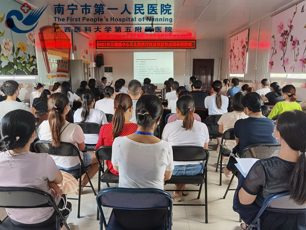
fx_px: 239
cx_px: 153
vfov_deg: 51.4
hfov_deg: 65.3
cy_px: 115
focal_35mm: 27
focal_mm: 6.71
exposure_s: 1/120
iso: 160
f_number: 1.9
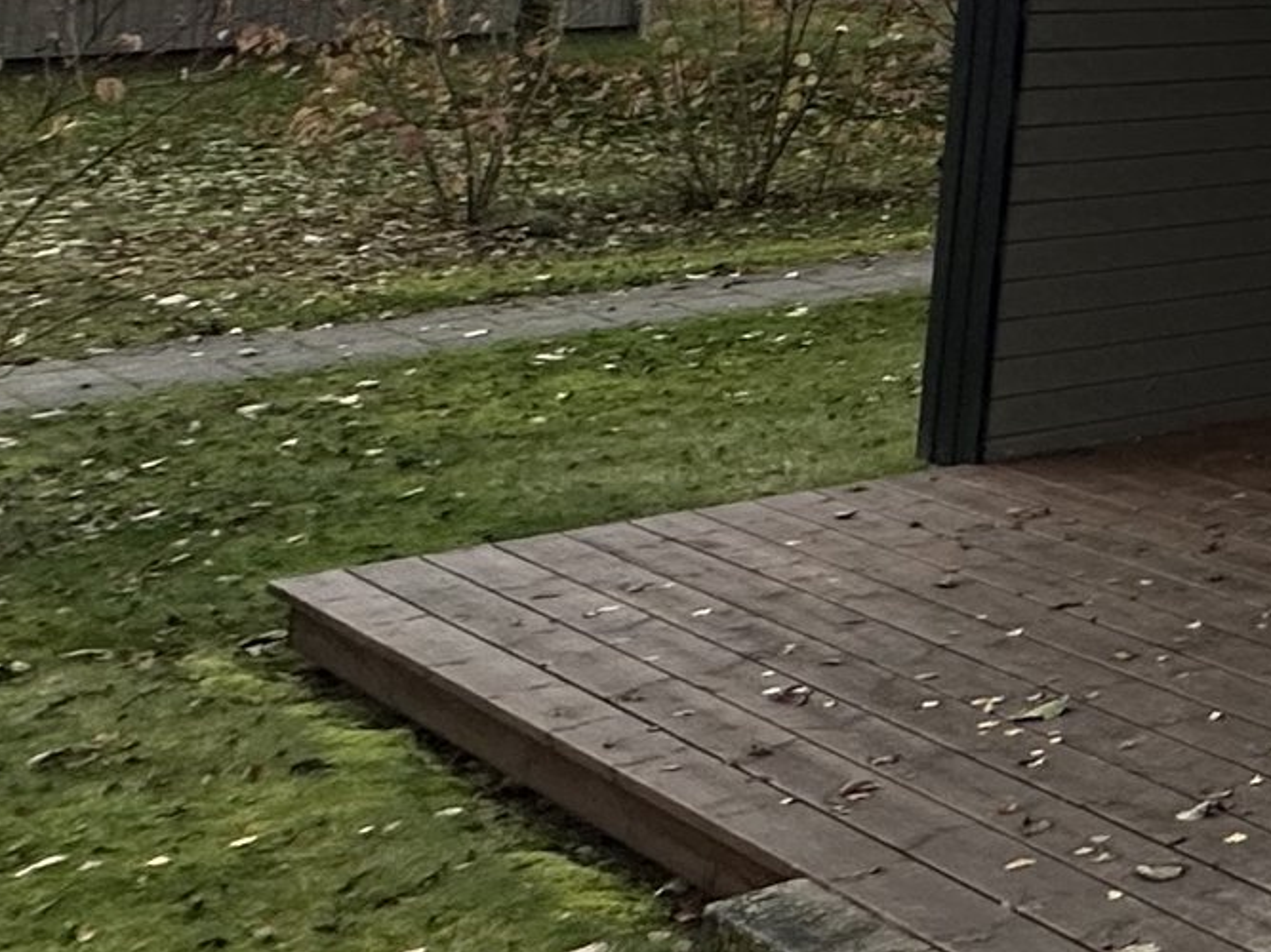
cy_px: -362
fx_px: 2313
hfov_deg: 16.8
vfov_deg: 20.7
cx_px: 2828
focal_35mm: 63
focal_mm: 2.22
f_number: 2.2
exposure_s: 1/1082
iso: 50
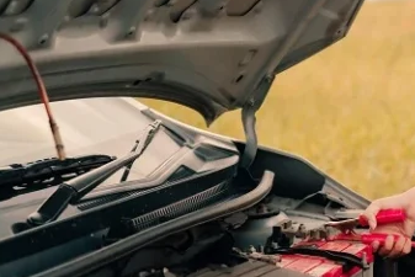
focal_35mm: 114
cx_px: 372
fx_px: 1315
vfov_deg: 11.9
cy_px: 26
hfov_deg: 17.7
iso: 320
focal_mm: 50
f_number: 2.8
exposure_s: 1/100
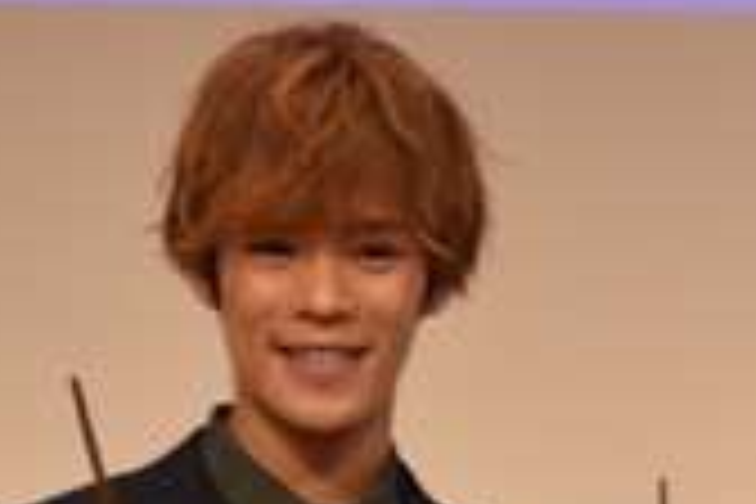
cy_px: 670
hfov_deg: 3.8
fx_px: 11276
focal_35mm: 537
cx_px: 882
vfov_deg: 2.6
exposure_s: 1/125
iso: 1600
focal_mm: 100
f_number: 4.5
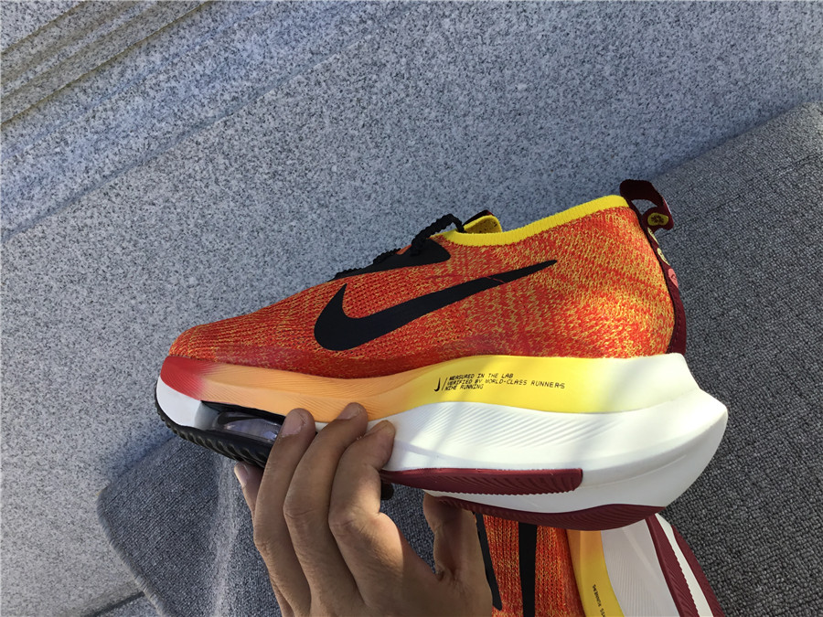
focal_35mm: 31
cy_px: 308
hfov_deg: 58.4
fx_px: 737
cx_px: 412
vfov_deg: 45.4
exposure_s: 1/491
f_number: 2.4
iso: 25
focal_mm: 3.3
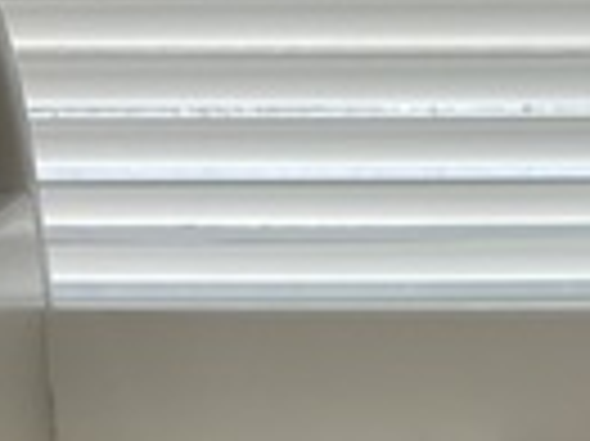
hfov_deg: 16.9
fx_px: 1941
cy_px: 752
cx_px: 599
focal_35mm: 114
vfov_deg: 12.1
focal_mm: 3.3
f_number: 2.4
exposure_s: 1/120
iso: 64
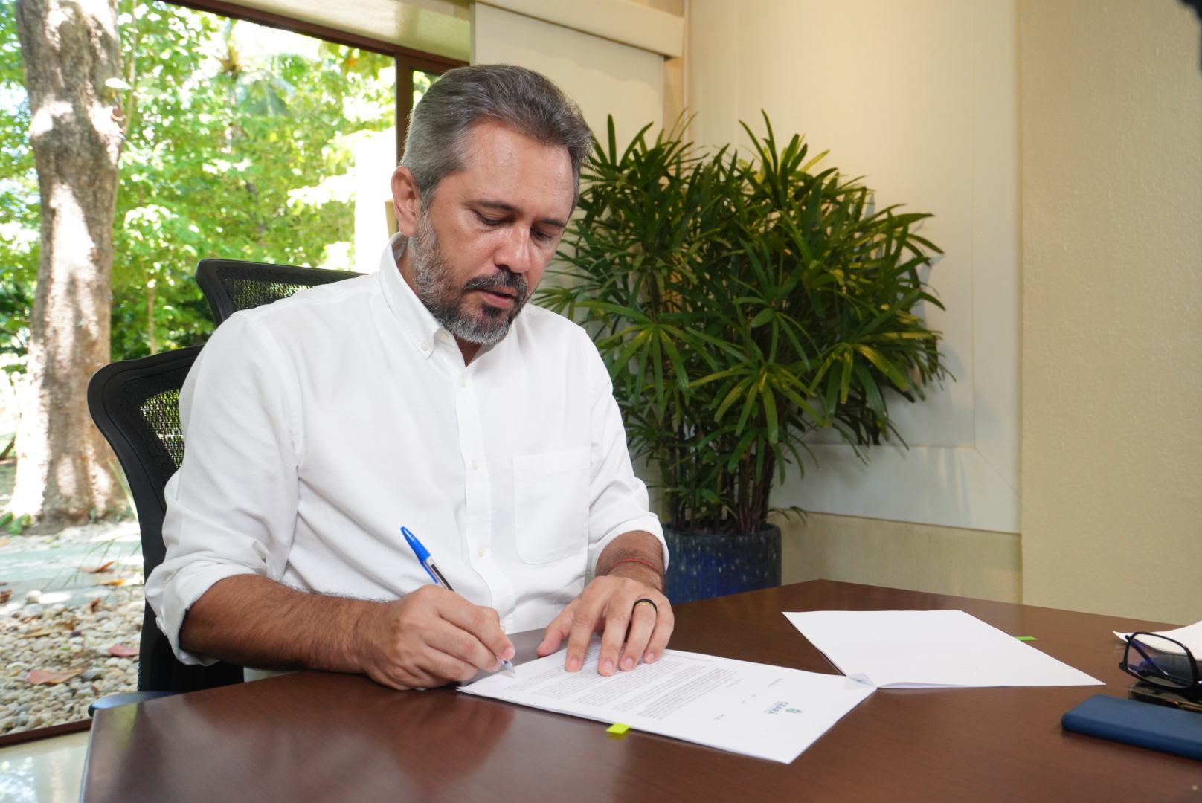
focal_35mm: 27
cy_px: 402
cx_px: 601
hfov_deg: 67.3
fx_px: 902
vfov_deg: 48.0
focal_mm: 27
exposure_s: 1/125
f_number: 5.6
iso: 2500
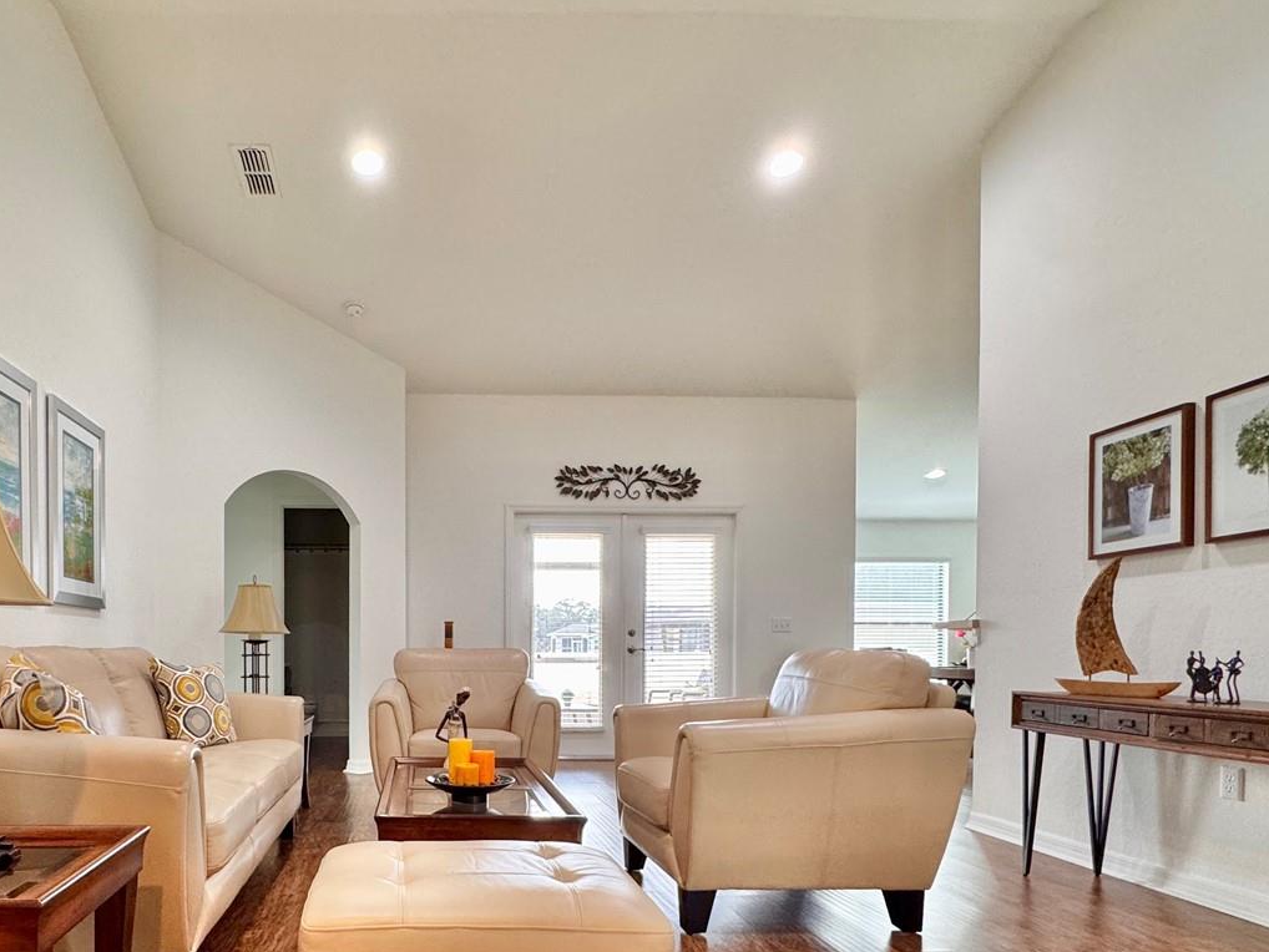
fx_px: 807
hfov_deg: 74.3
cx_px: 434
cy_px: 667
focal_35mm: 22
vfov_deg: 59.1
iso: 200
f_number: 2.2
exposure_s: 1/60
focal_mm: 2.22
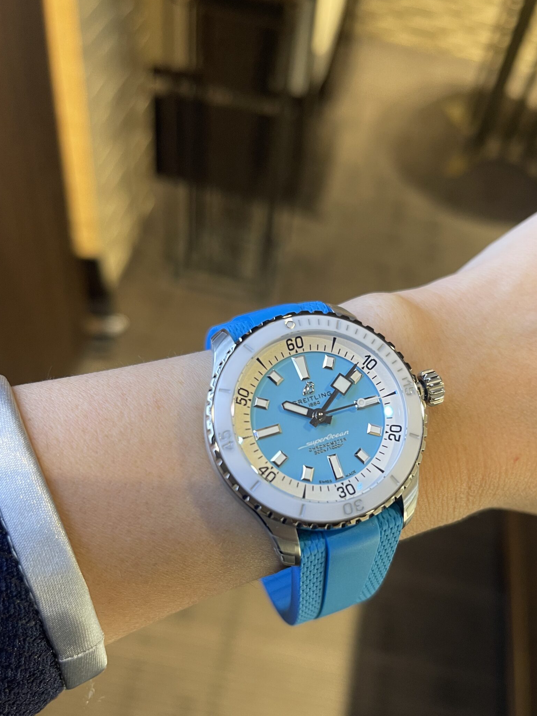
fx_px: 641
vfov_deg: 58.2
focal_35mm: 31
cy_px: 395
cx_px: 318
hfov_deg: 45.2
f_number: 1.6
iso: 100
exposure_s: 1/50
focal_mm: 5.1
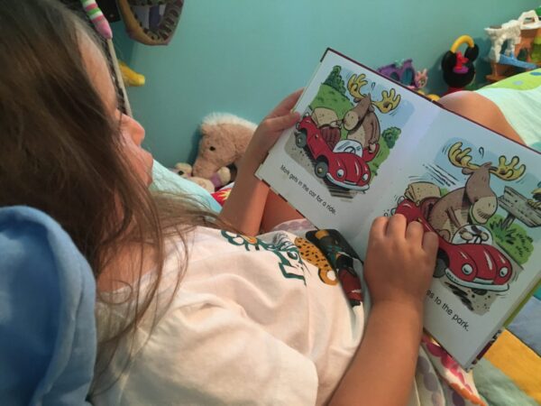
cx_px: 270
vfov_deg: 48.2
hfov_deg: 61.7
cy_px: 203
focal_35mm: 29
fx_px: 453
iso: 200
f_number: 2.2
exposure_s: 1/17
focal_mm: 4.15
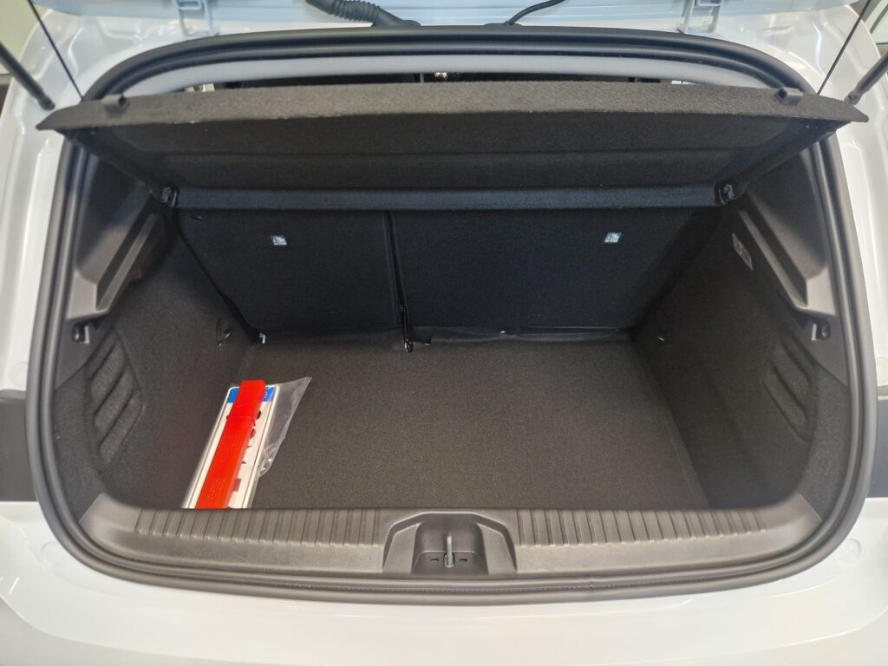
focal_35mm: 23
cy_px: 333
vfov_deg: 58.9
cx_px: 444
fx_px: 590
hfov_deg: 73.9
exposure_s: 1/100
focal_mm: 5.4
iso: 800
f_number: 1.8
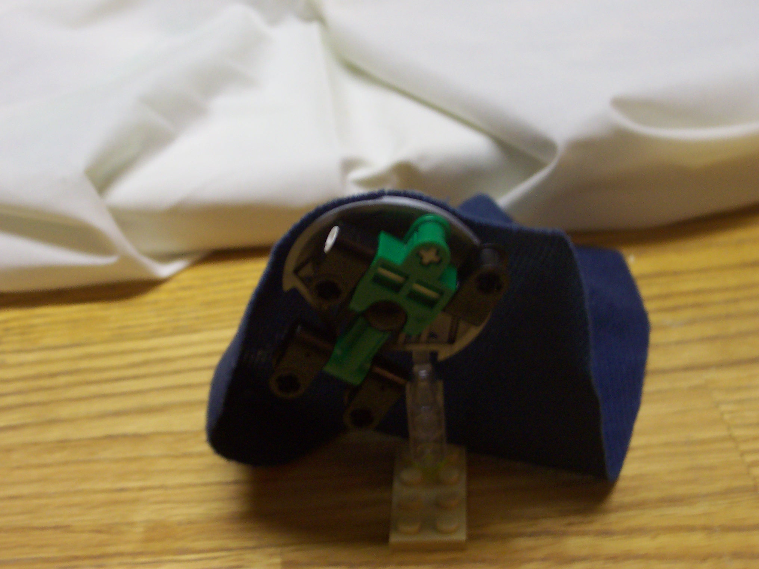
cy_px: 284
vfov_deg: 25.7
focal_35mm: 57
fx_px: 1250
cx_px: 380
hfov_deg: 33.8
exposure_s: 1/15
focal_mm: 8.6
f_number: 3.4
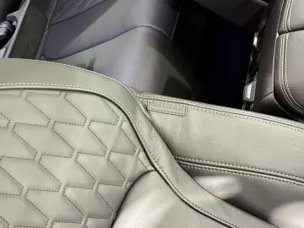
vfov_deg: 30.3
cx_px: 152
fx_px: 422
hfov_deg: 39.7
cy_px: 114
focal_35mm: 48
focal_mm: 6.76
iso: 640
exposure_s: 1/5
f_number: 1.78
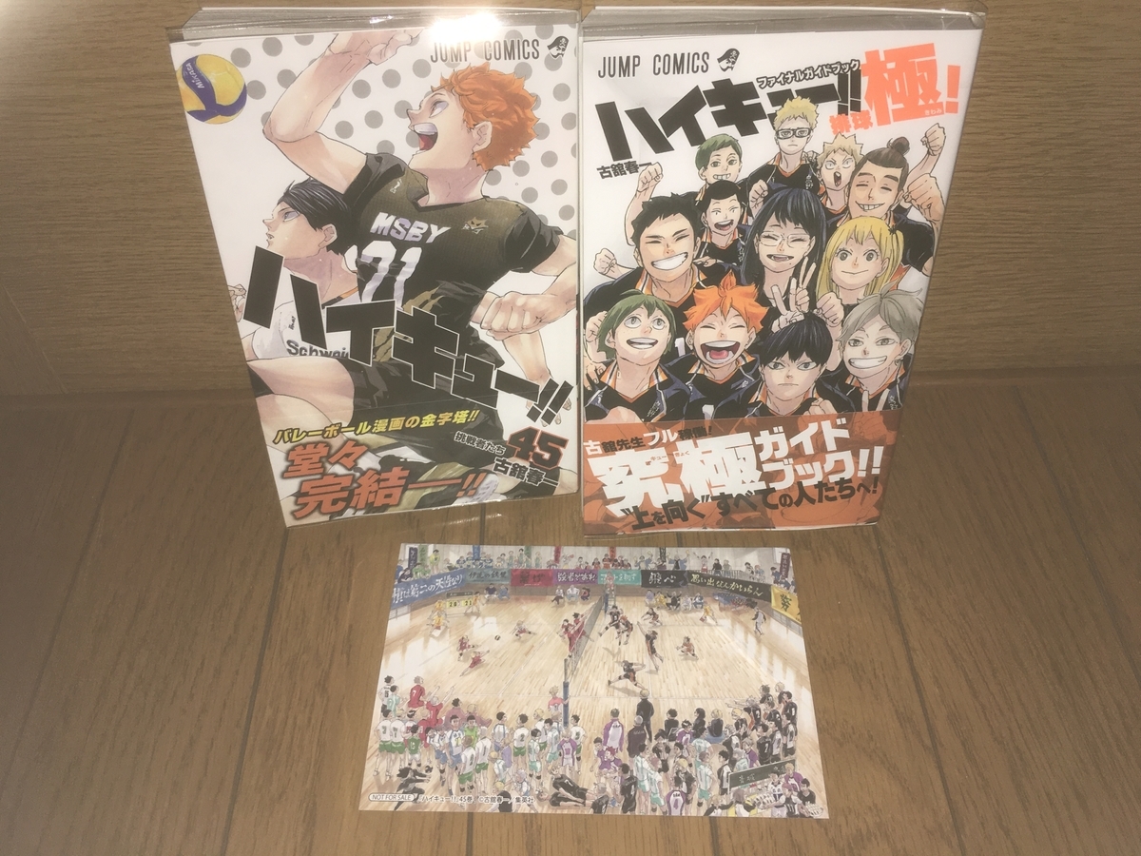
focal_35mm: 29
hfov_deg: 61.7
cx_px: 570
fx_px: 956
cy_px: 428
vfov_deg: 48.2
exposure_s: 1/47
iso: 25
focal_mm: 4.15
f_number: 2.2
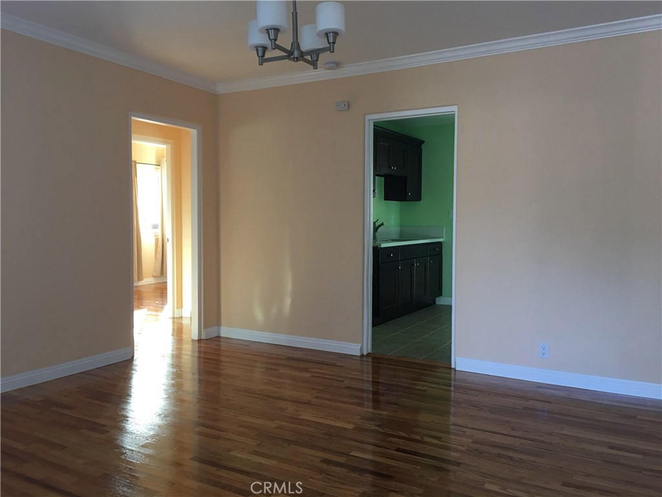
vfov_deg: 48.2
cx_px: 331
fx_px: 555
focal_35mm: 29
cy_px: 248
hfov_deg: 61.7
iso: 40
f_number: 2.2
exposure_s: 1/30
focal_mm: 4.15
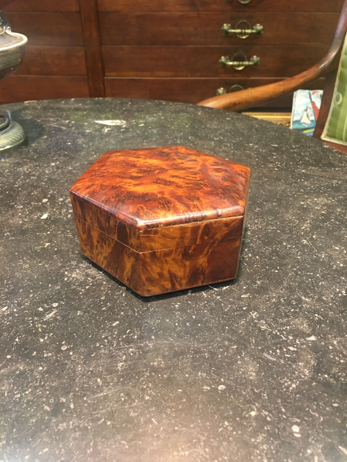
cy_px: 231
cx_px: 174
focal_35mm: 29
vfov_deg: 61.7
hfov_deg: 48.2
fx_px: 388
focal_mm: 4.15
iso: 200
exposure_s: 1/33
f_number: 2.2
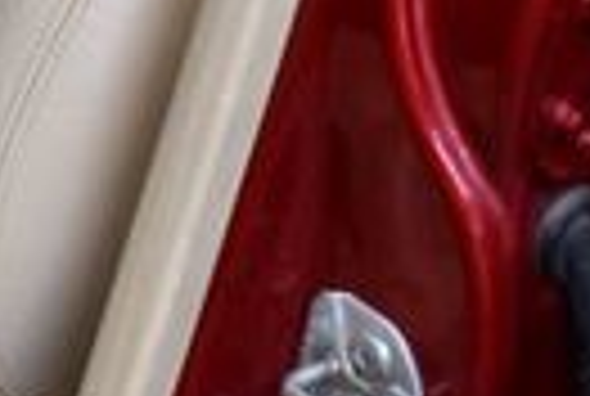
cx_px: -513
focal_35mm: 176
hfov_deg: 10.8
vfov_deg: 7.6
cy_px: -346
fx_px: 2891
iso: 800
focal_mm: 18
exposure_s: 1/125
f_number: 3.5
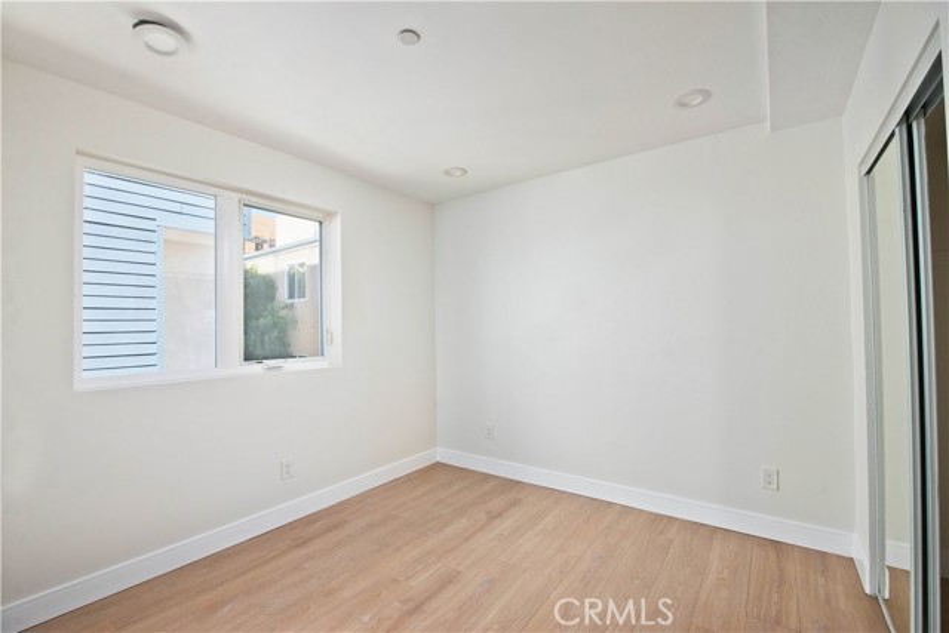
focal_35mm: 16
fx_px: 422
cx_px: 474
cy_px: 316
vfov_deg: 73.8
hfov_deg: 96.7
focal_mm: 16
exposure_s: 1/640
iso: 400
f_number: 6.3
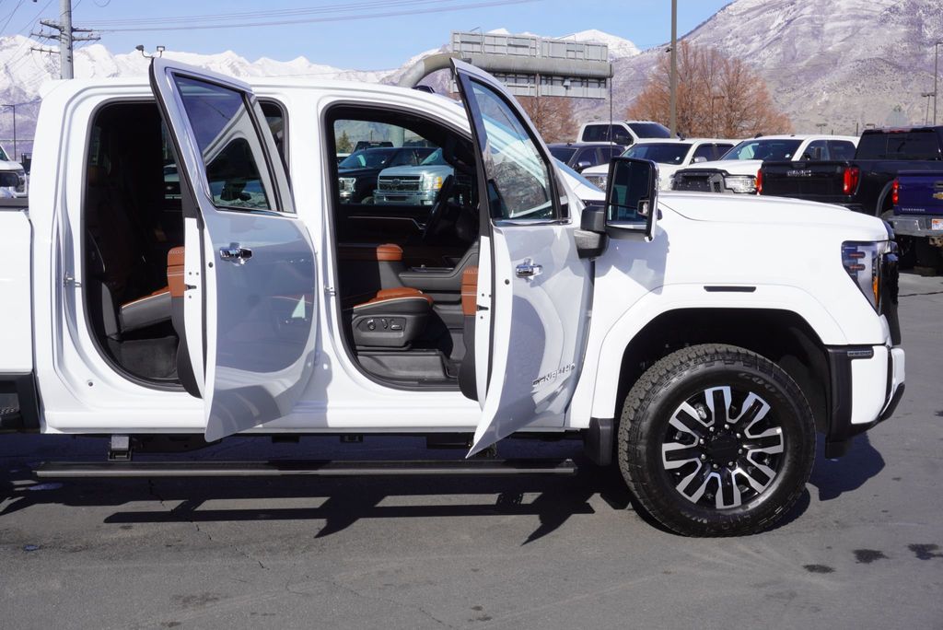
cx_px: 472
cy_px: 315
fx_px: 1297
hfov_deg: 39.9
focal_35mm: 50
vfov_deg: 27.3
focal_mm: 33
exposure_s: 1/200
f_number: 11
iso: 100
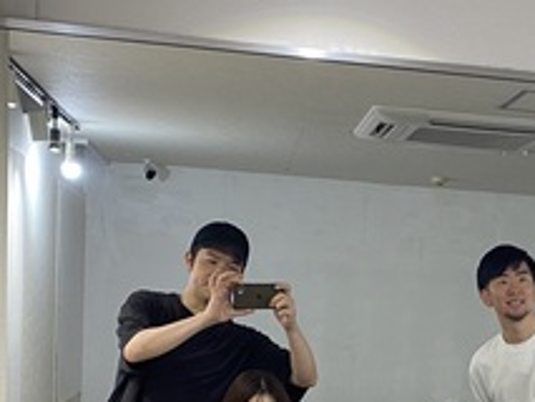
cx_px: 520
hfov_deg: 24.0
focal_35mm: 78
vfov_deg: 18.1
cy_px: 457
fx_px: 1206
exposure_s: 1/60
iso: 80
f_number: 1.8
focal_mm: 4.25
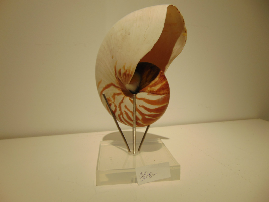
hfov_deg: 69.4
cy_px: 101
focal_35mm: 25
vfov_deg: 54.9
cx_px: 134
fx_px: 194
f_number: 3
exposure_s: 1/80
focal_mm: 4.5
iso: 80
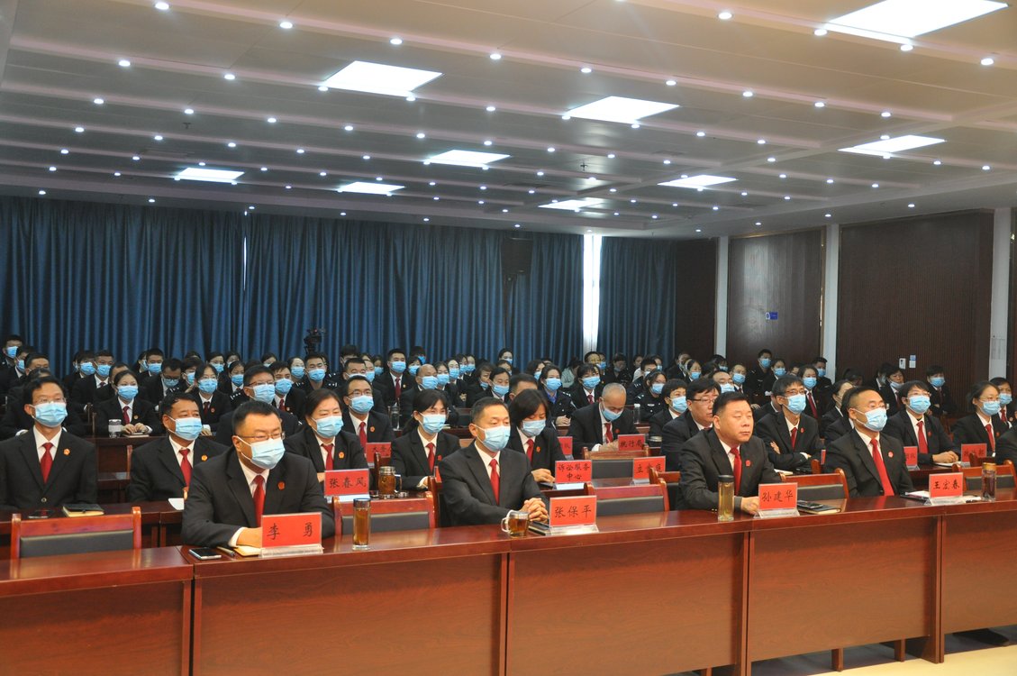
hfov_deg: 51.3
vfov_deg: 35.4
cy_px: 338
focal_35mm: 38
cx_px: 508
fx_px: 1058
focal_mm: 25
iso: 800
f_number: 4
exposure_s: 1/60
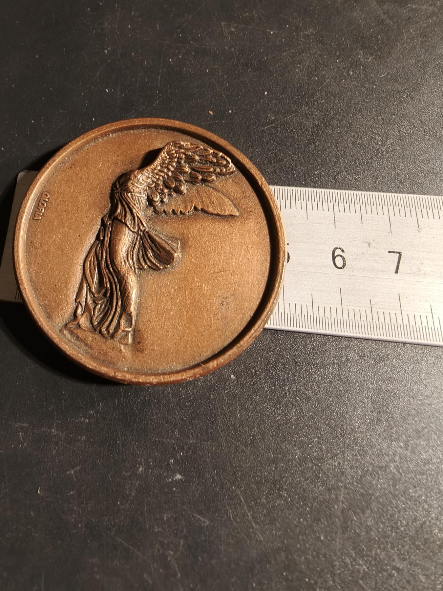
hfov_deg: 58.9
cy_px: 296
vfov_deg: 73.9
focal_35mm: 23
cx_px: 222
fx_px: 392
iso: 160
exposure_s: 1/100
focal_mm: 2.32
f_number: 2
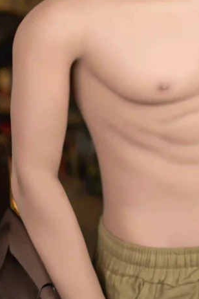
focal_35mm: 78
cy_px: 34
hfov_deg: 17.4
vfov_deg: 25.3
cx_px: 159
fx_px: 647
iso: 400
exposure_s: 1/60
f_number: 2
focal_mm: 40
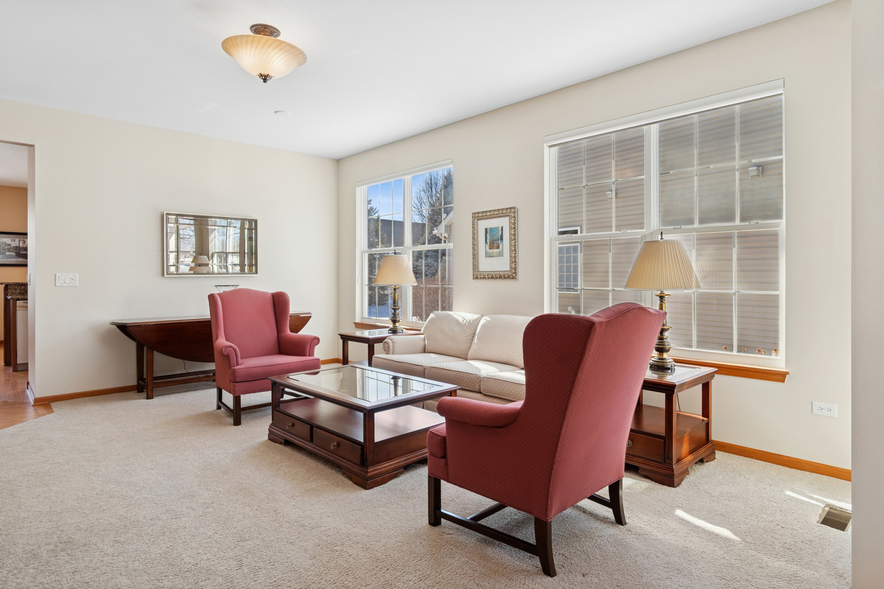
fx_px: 479
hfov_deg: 85.4
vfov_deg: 63.2
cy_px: 294
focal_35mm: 20
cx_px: 442
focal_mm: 13
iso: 320
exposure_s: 1/50
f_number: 8
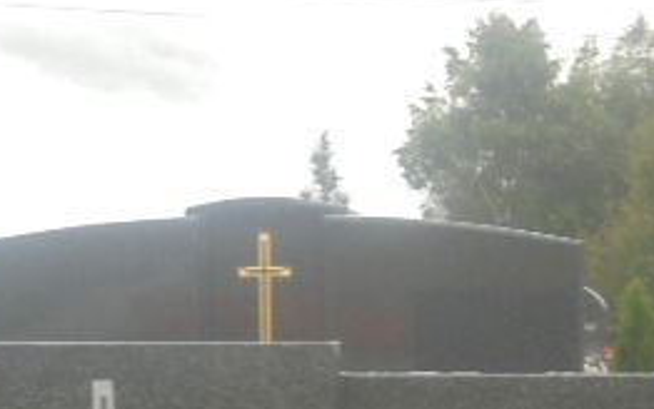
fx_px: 2586
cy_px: 506
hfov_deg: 14.4
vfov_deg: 8.9
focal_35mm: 145
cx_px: 484
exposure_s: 1/100
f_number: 5.2
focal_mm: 10.1
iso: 100
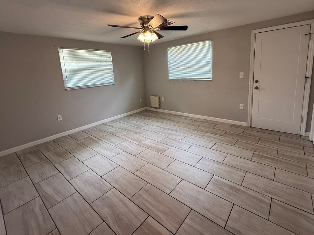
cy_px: 95
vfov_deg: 74.0
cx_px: 161
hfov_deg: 91.0
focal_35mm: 17
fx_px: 154
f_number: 2.2
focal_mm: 2.22
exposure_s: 1/120
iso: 160
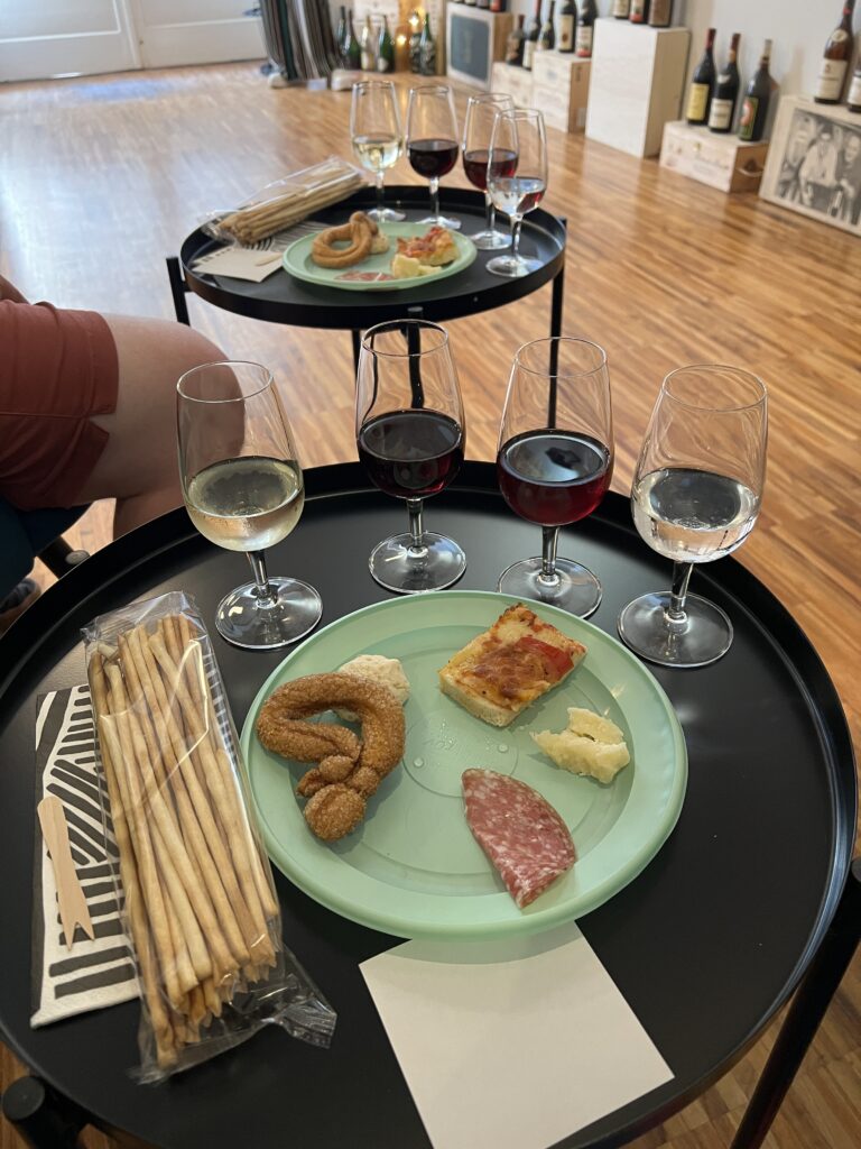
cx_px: 430
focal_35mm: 26
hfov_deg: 53.1
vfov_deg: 67.3
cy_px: 574
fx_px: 862
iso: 400
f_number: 1.5
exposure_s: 1/50
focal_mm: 5.7
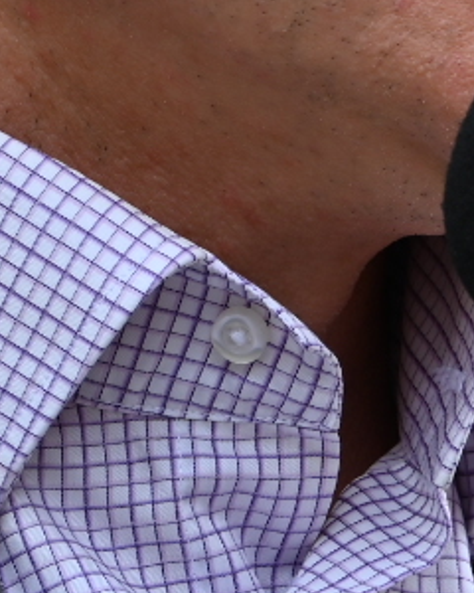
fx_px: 12450
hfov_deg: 2.2
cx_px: 304
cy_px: -308
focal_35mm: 710
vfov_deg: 2.7
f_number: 9
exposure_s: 1/125
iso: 100
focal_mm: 140
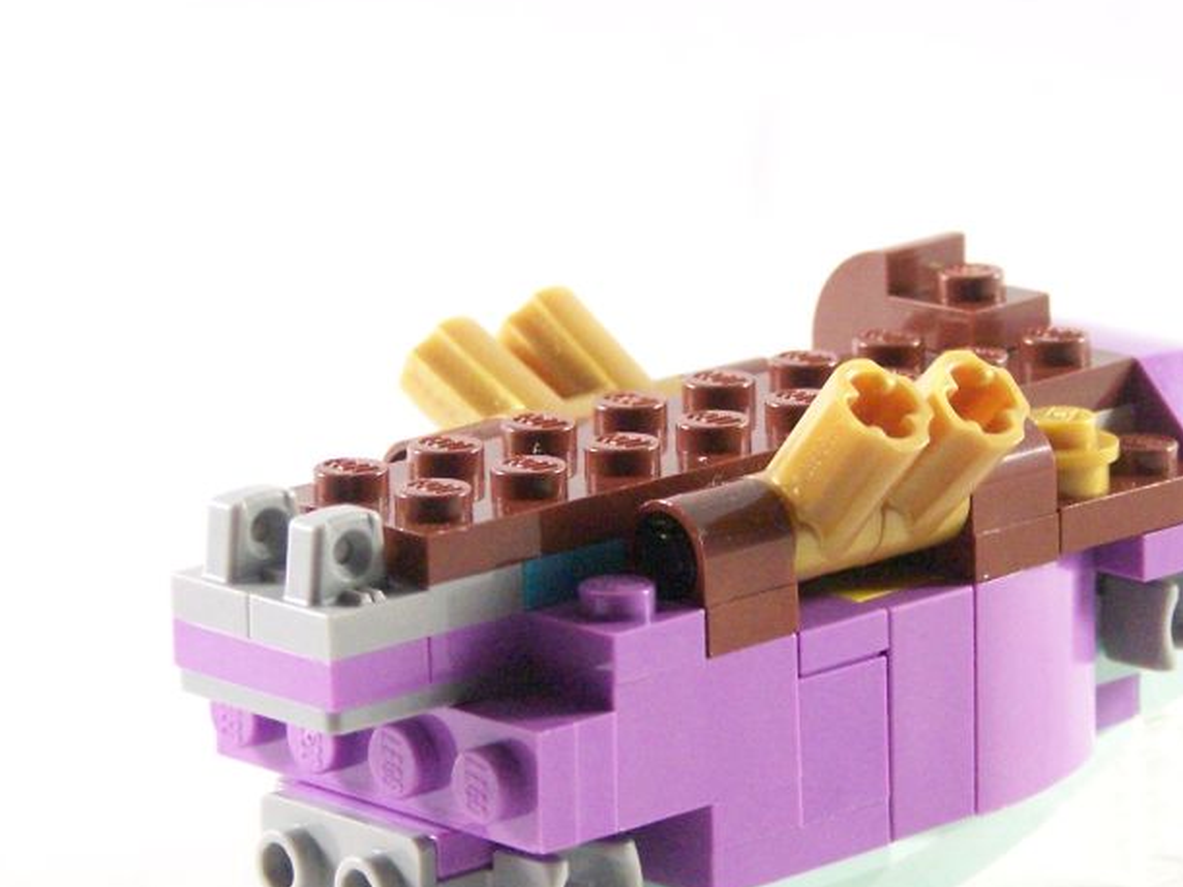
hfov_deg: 11.2
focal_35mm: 176
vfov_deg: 8.4
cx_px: 790
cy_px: 591
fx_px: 6014
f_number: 3.2
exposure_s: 1/60
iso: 400
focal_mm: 17.5
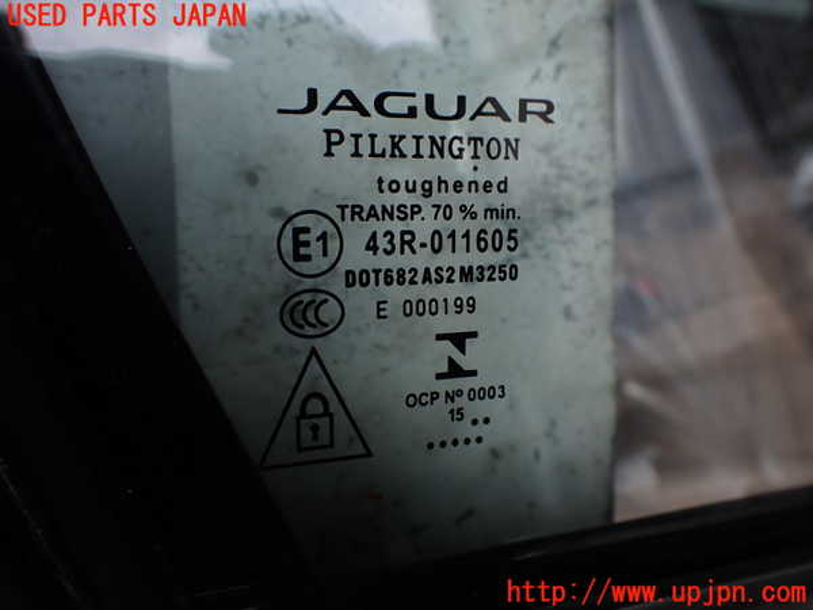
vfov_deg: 46.8
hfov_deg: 60.0
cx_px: 406
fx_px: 705
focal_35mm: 30
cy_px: 305
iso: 100
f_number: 3.2
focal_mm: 5.4
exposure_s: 1/200
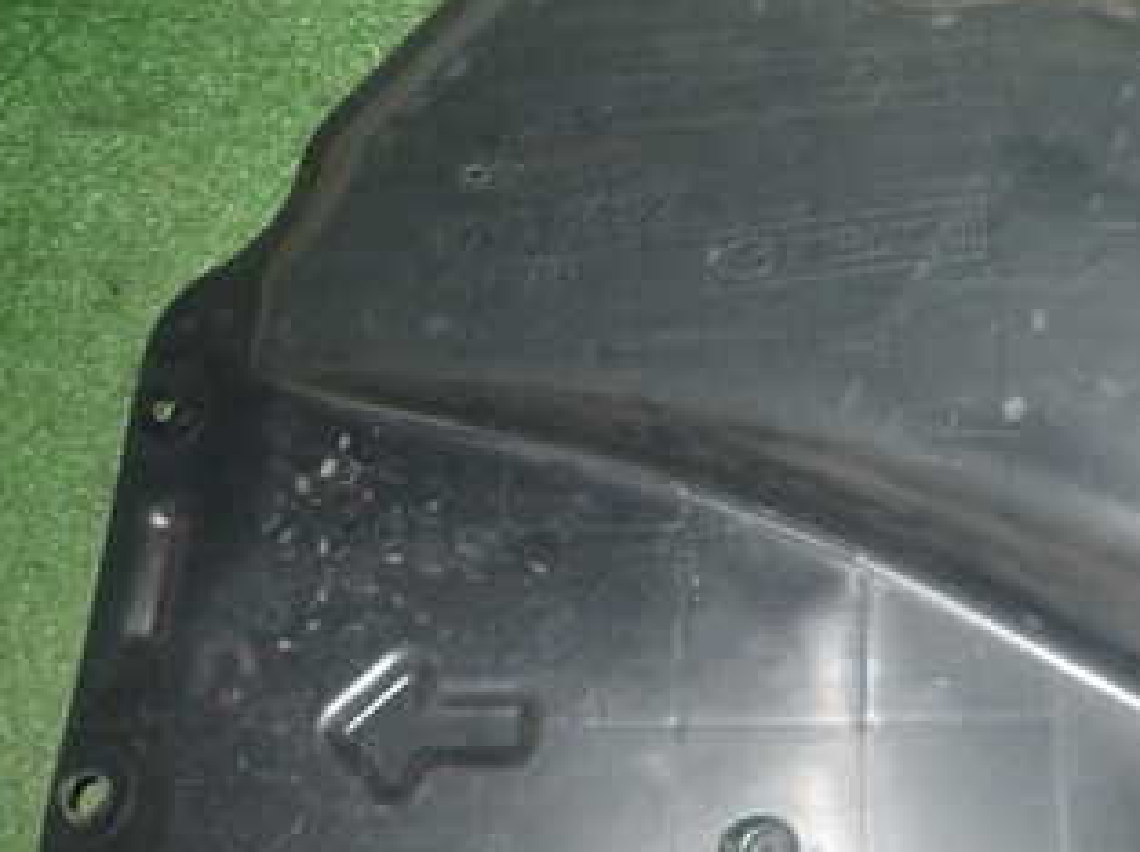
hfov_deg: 38.2
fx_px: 1579
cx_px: 918
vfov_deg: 30.2
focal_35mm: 48
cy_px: 430
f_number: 5.6
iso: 800
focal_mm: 4.5
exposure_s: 1/30
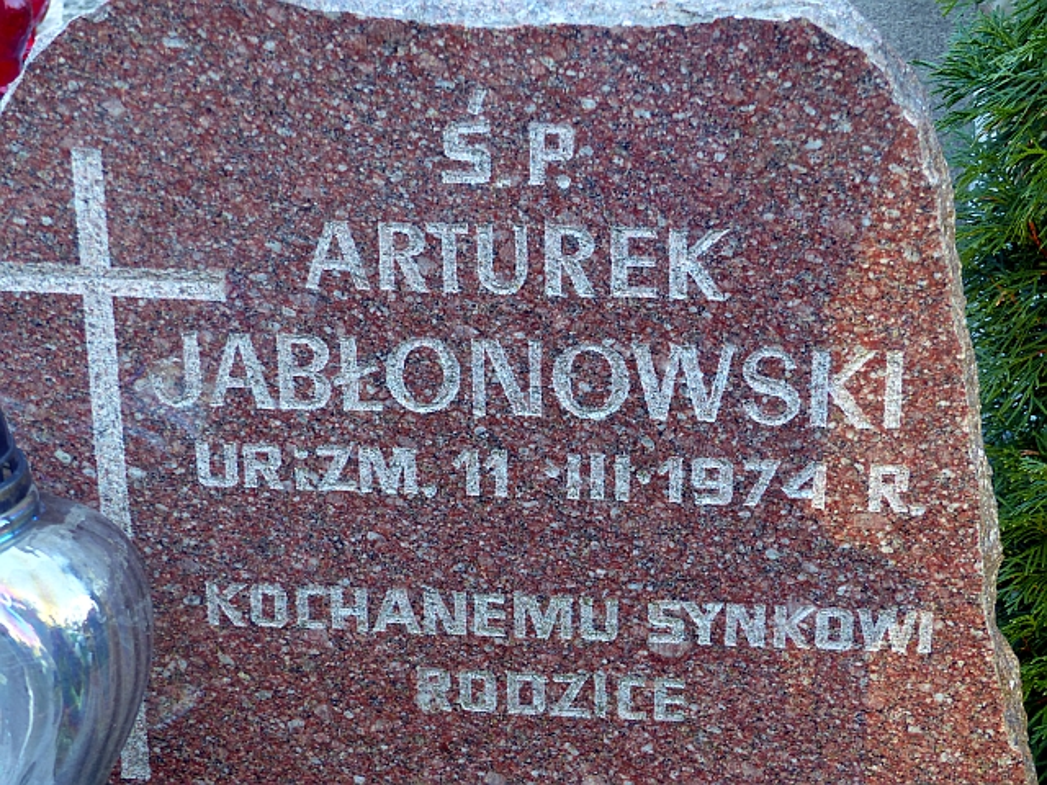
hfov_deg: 26.0
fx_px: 2268
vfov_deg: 19.6
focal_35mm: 75
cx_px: 524
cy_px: 392
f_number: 2.8
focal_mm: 13.5
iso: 125
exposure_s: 1/60
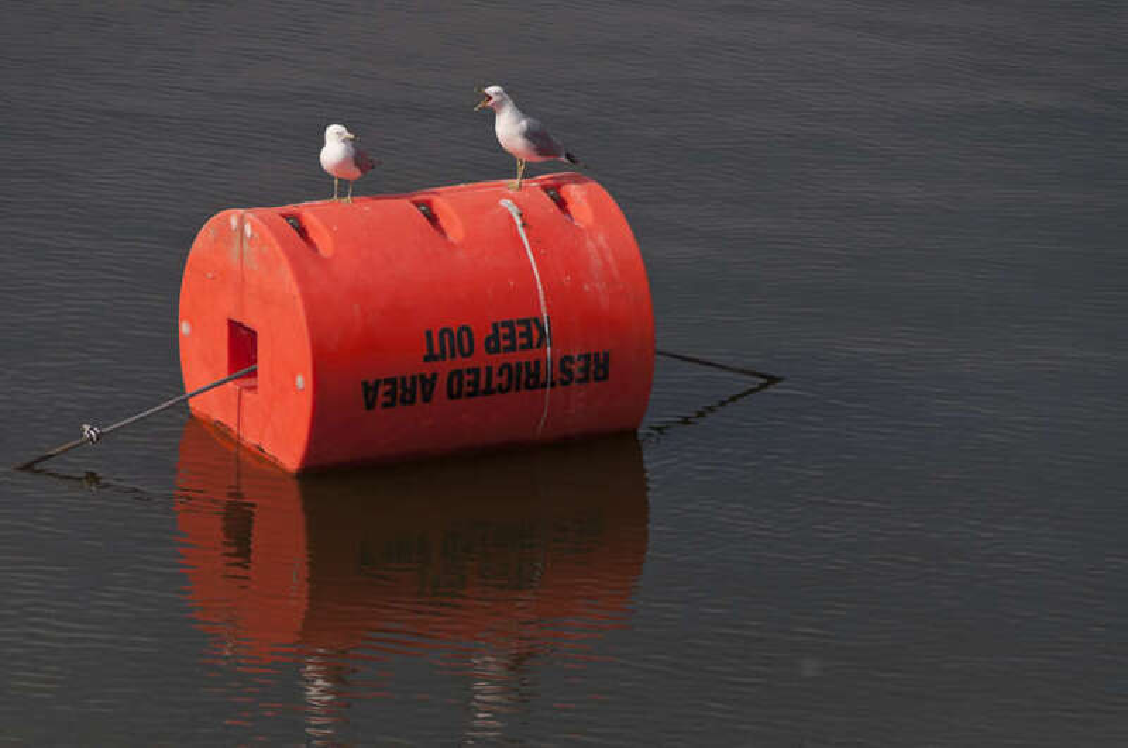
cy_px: 374
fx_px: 7979
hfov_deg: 8.1
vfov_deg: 5.4
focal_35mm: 255
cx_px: 564
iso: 200
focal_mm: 170
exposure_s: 1/1500
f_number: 8
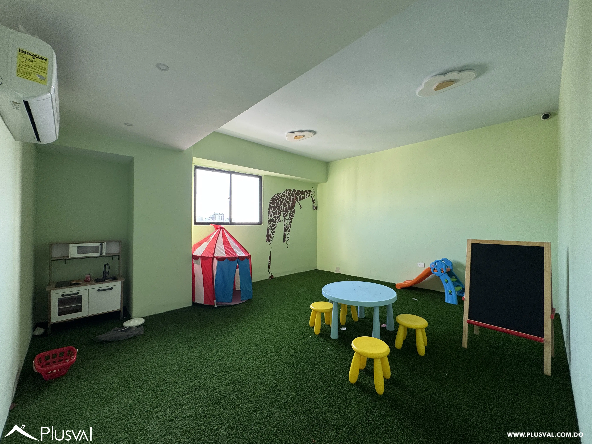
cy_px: 222
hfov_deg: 102.1
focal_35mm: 14
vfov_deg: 85.7
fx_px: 239
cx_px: 296
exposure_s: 1/99
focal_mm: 2.22
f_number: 2.2
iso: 80
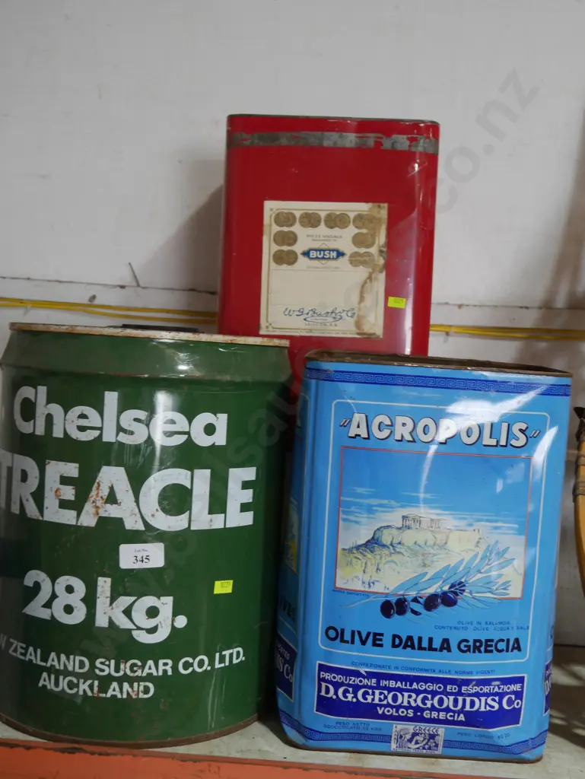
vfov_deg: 46.8
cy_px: 390
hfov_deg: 36.0
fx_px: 901
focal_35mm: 40
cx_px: 292
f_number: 4.5
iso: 400
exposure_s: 1/60
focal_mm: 20
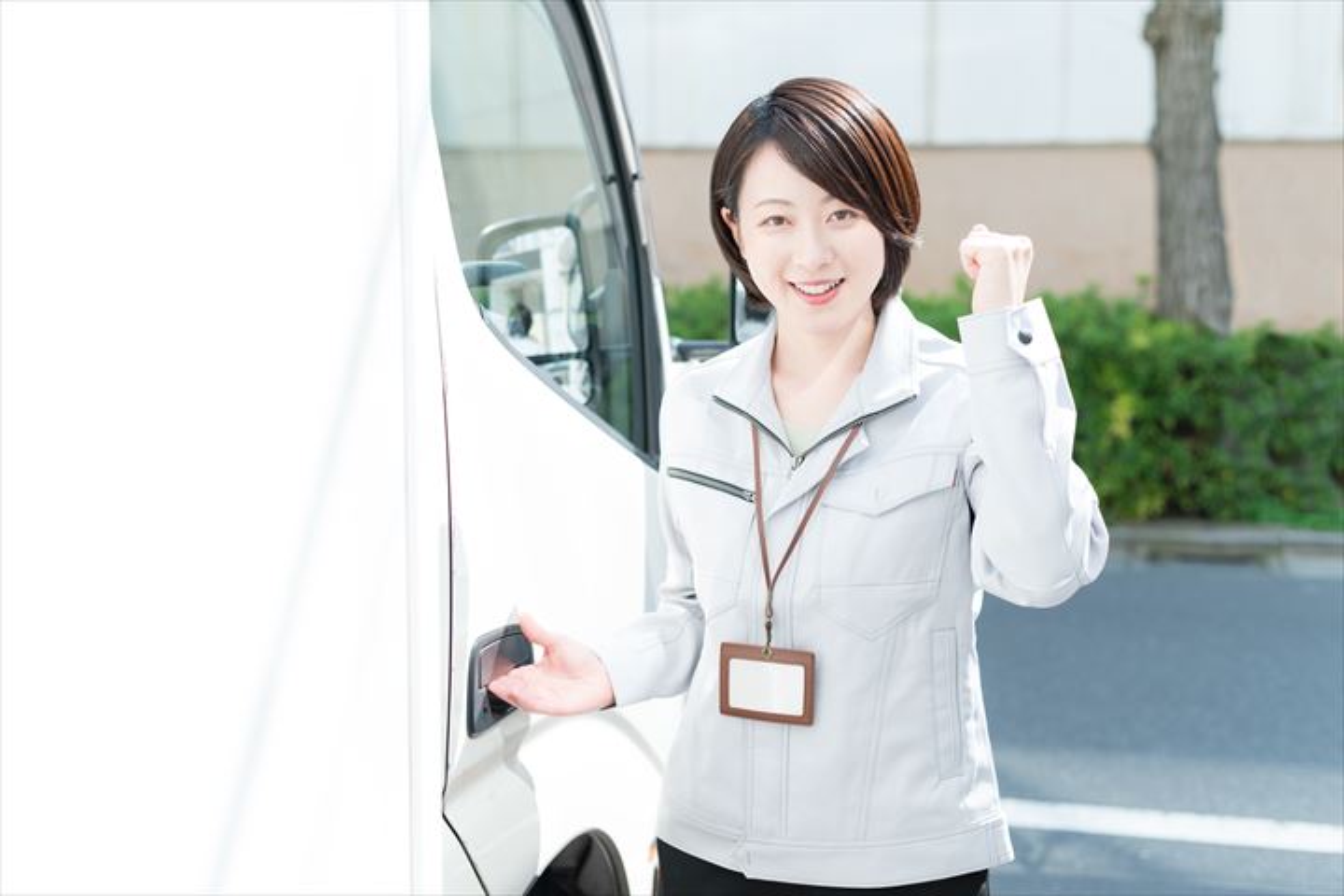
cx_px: 672
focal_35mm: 50
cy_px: 448
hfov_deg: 39.6
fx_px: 1867
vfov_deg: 27.0
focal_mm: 50
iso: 200
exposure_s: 1/1000
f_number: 3.2
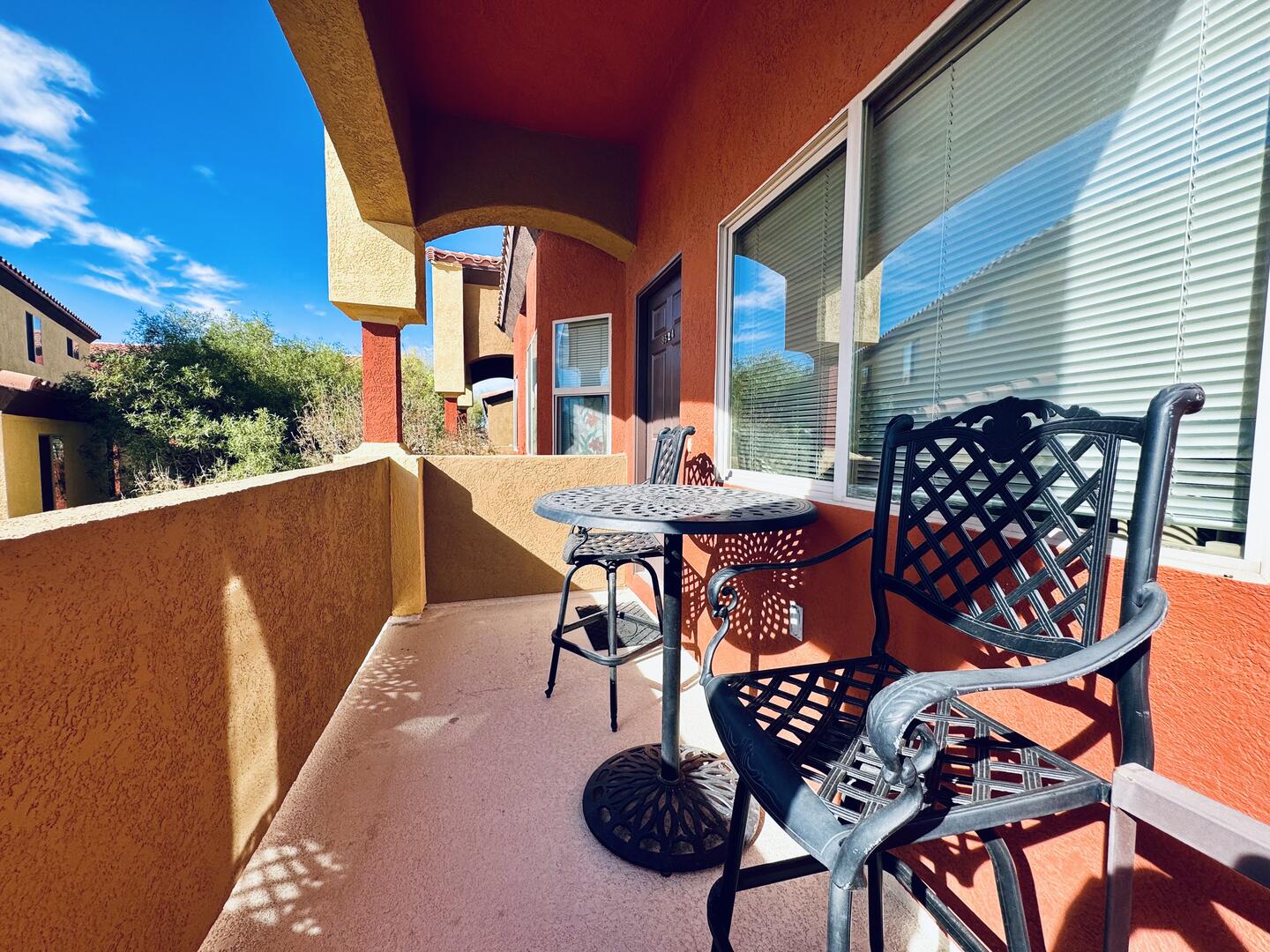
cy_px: 476
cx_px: 635
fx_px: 514
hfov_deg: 102.1
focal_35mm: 14
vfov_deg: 85.7
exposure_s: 1/804
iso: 50
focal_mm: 2.22
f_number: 2.2
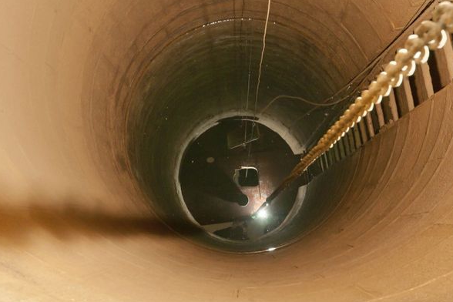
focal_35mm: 49
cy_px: 104
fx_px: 617
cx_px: 230
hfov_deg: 40.3
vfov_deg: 27.4
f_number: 8
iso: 200
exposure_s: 1/60
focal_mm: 24
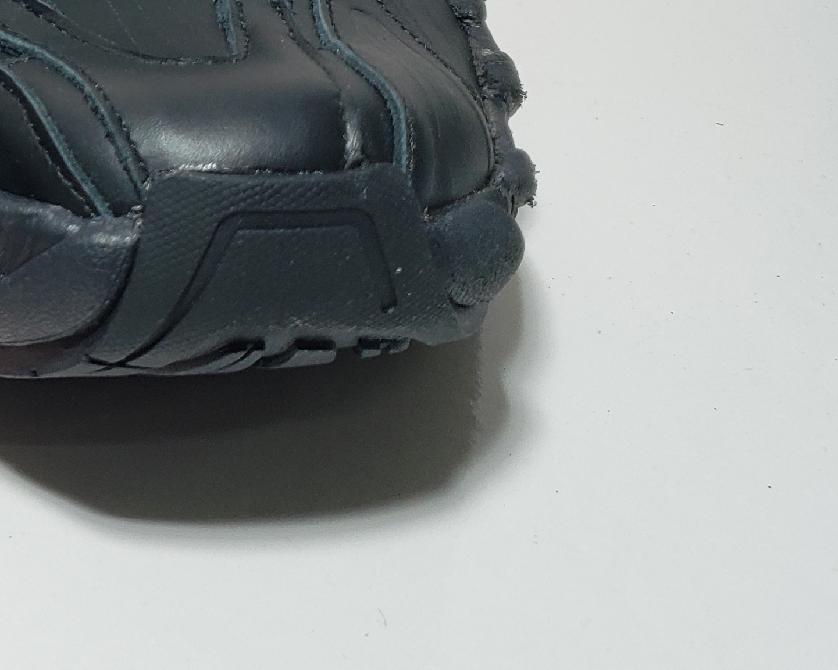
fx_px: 1761
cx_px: -277
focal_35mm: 71
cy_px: -69
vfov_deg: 20.5
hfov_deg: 23.4
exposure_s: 1/343
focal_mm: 4.3
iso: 50
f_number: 1.5
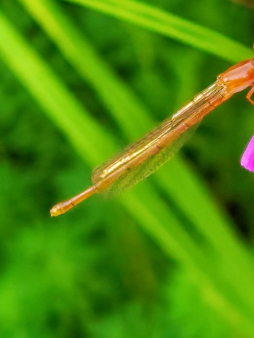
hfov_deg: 5.1
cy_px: 46
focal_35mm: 290
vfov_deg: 6.8
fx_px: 2836
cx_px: 253
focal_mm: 6.71
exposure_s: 1/207
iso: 50
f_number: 1.9
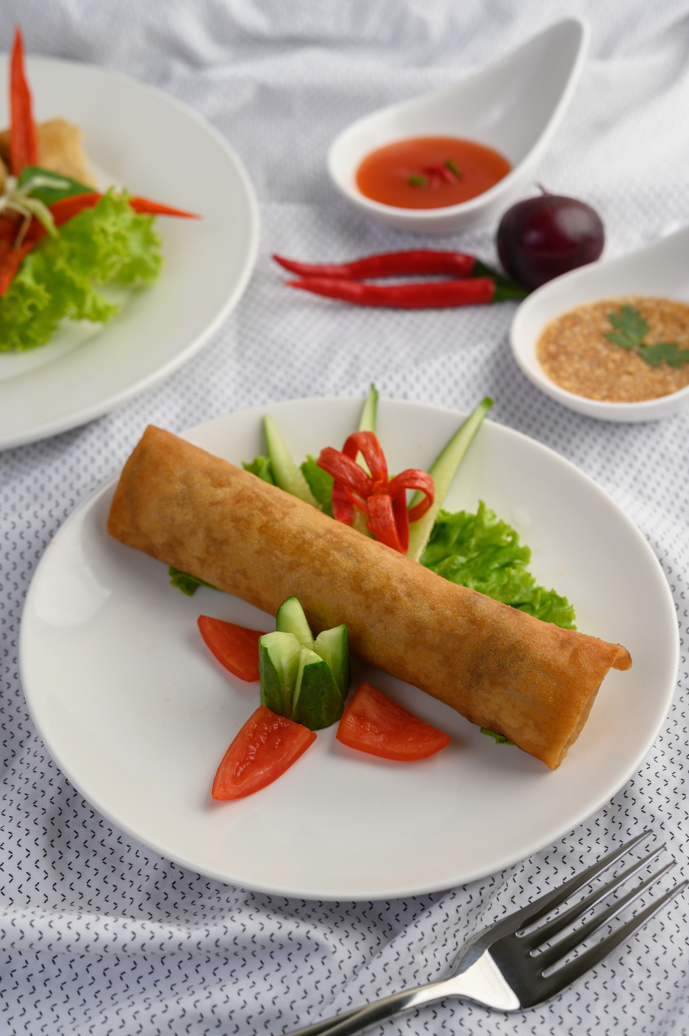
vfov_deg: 33.4
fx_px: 1725
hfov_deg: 22.6
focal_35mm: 60
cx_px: 344
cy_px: 518
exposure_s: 1/125
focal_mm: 60
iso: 100
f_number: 6.3
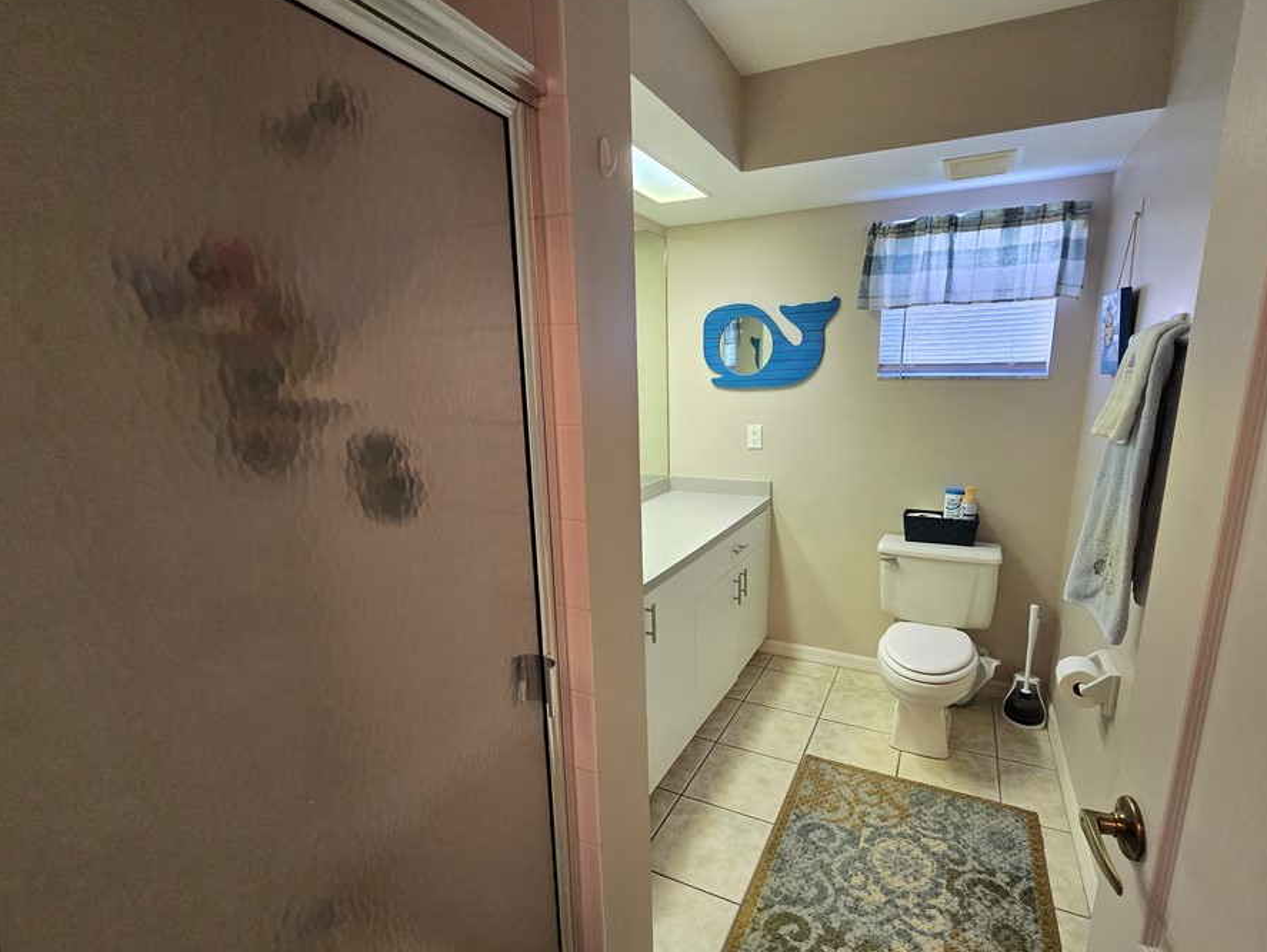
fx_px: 549
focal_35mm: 15
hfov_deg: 98.0
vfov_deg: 81.7
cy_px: 506
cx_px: 683
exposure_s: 1/60
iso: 250
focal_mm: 2.2
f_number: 2.2
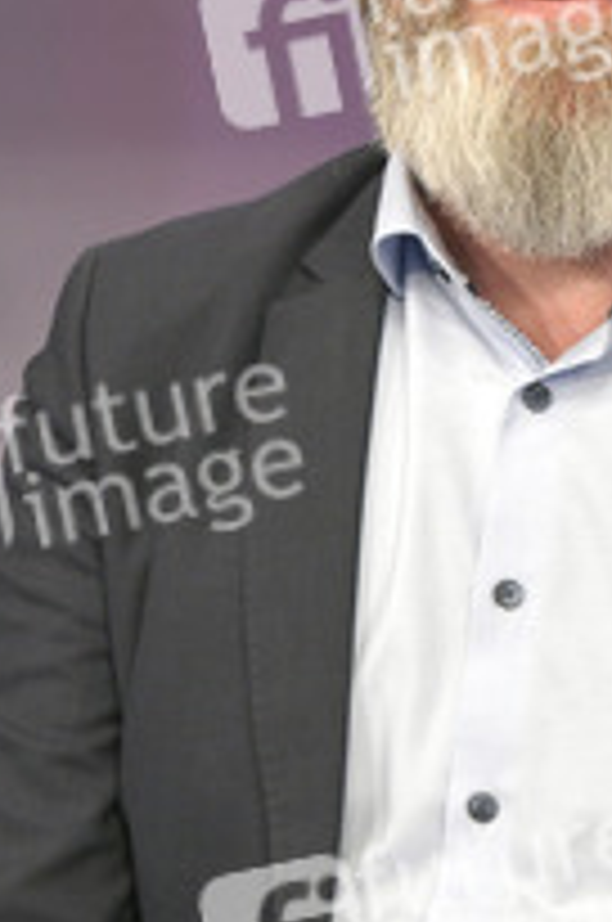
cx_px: 562
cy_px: 247
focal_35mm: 121
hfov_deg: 11.2
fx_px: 3096
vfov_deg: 16.9
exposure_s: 1/200
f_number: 7.1
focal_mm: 62
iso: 2000
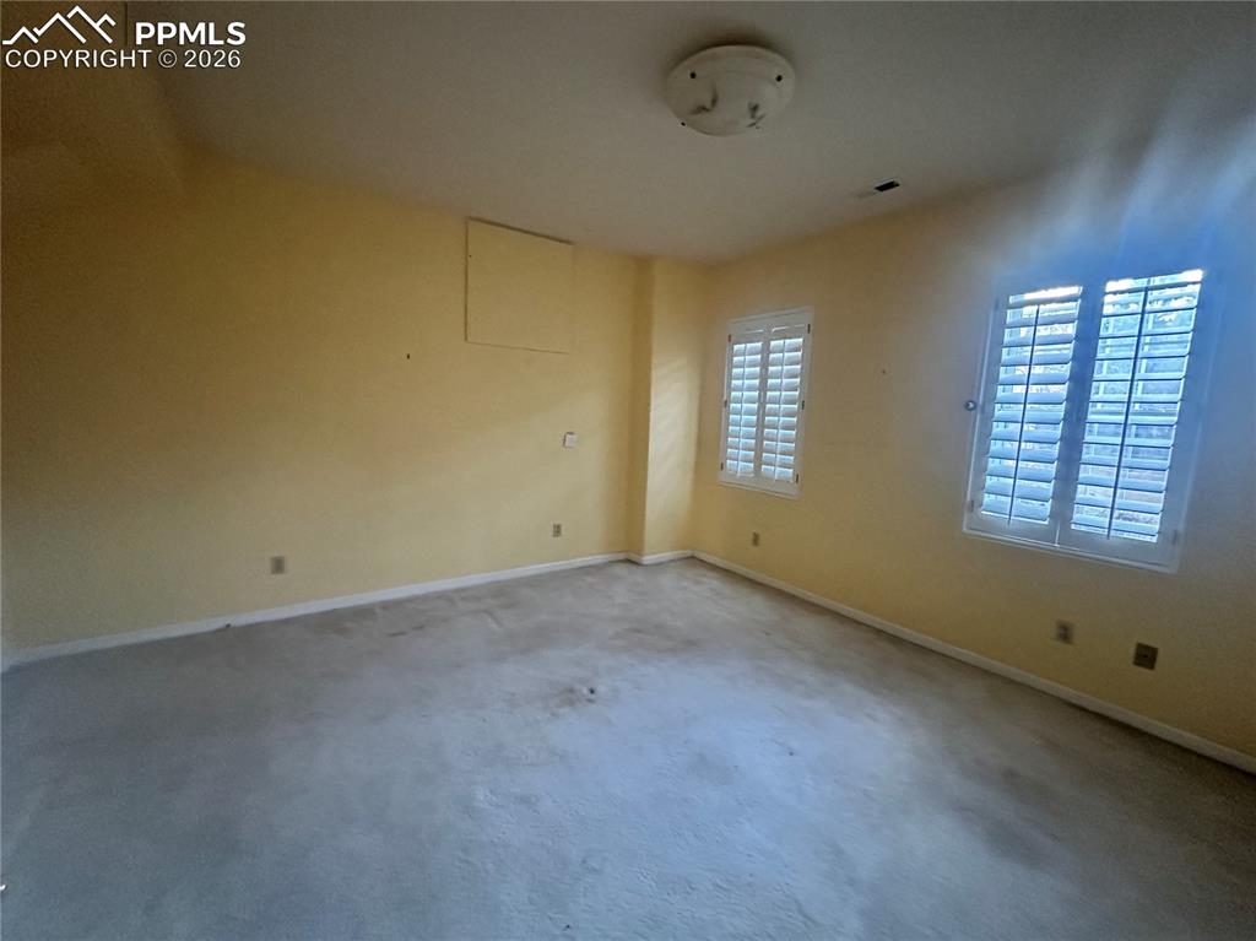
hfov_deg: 102.1
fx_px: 508
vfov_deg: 85.6
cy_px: 470
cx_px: 628
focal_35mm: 14
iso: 1000
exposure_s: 1/60
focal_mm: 2.22
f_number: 2.2
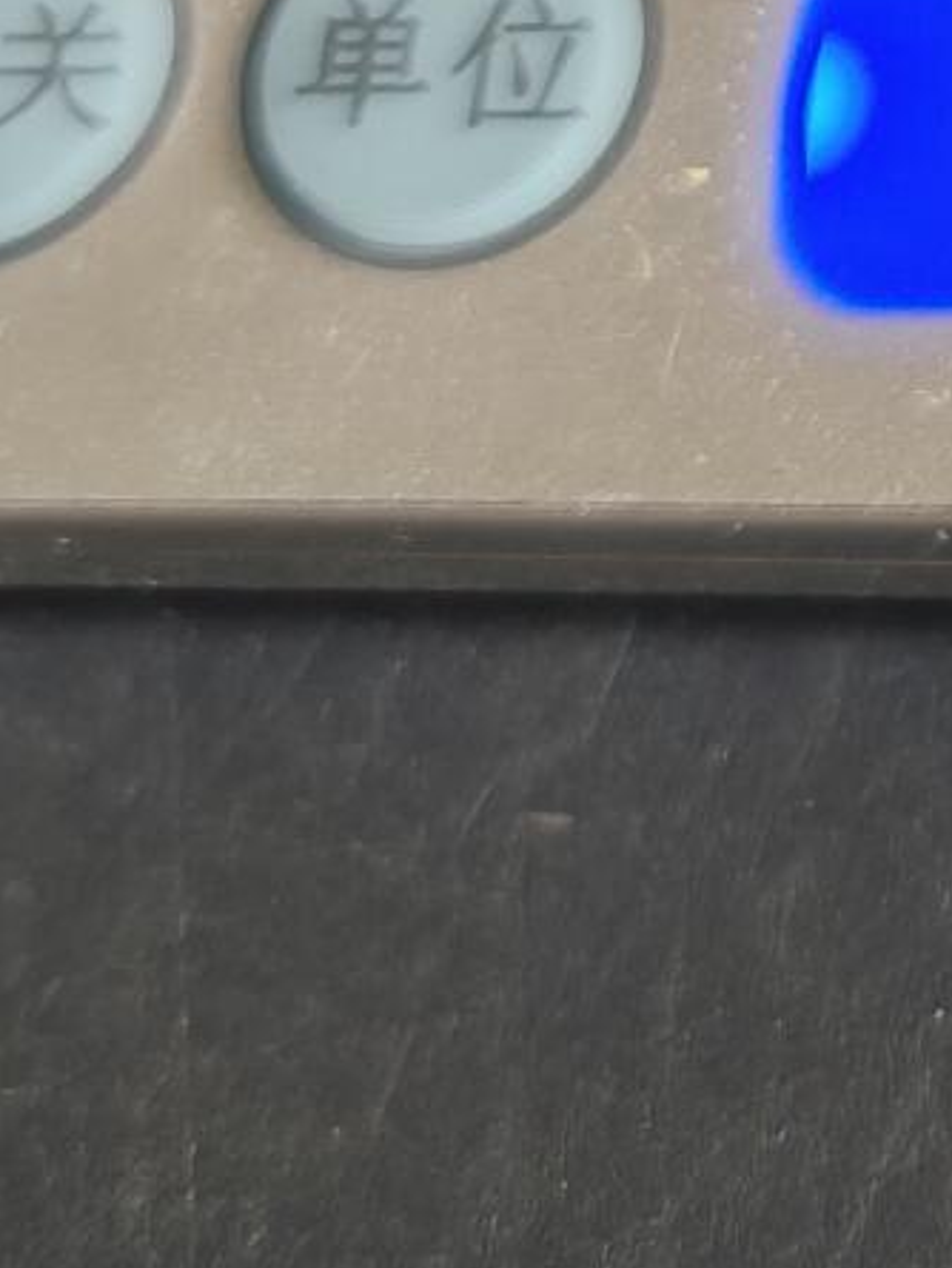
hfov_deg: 13.7
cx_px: 1853
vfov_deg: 19.9
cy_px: -202
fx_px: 3409
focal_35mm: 93
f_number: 1.6
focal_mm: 6.06
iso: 800
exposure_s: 1/100
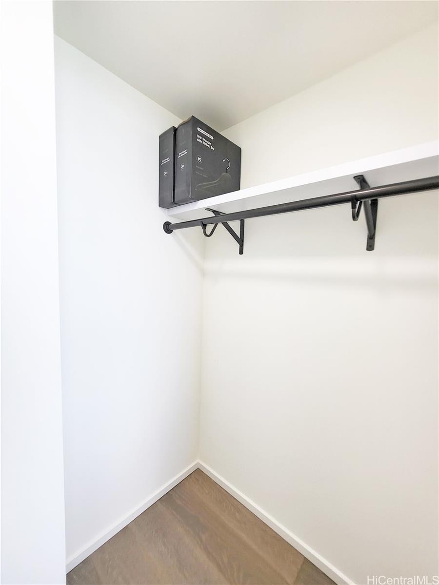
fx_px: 220
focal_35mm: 13
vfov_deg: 106.2
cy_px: 292
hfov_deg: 89.9
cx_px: 220
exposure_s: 1/60
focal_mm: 1.74
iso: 40
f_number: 2.2
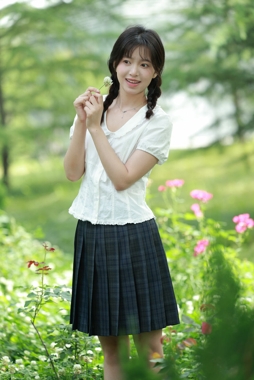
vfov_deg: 14.6
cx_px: 127
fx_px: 1492
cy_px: 190
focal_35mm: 141
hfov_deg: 9.7
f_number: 2.8
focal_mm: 142
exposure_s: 1/200
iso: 125
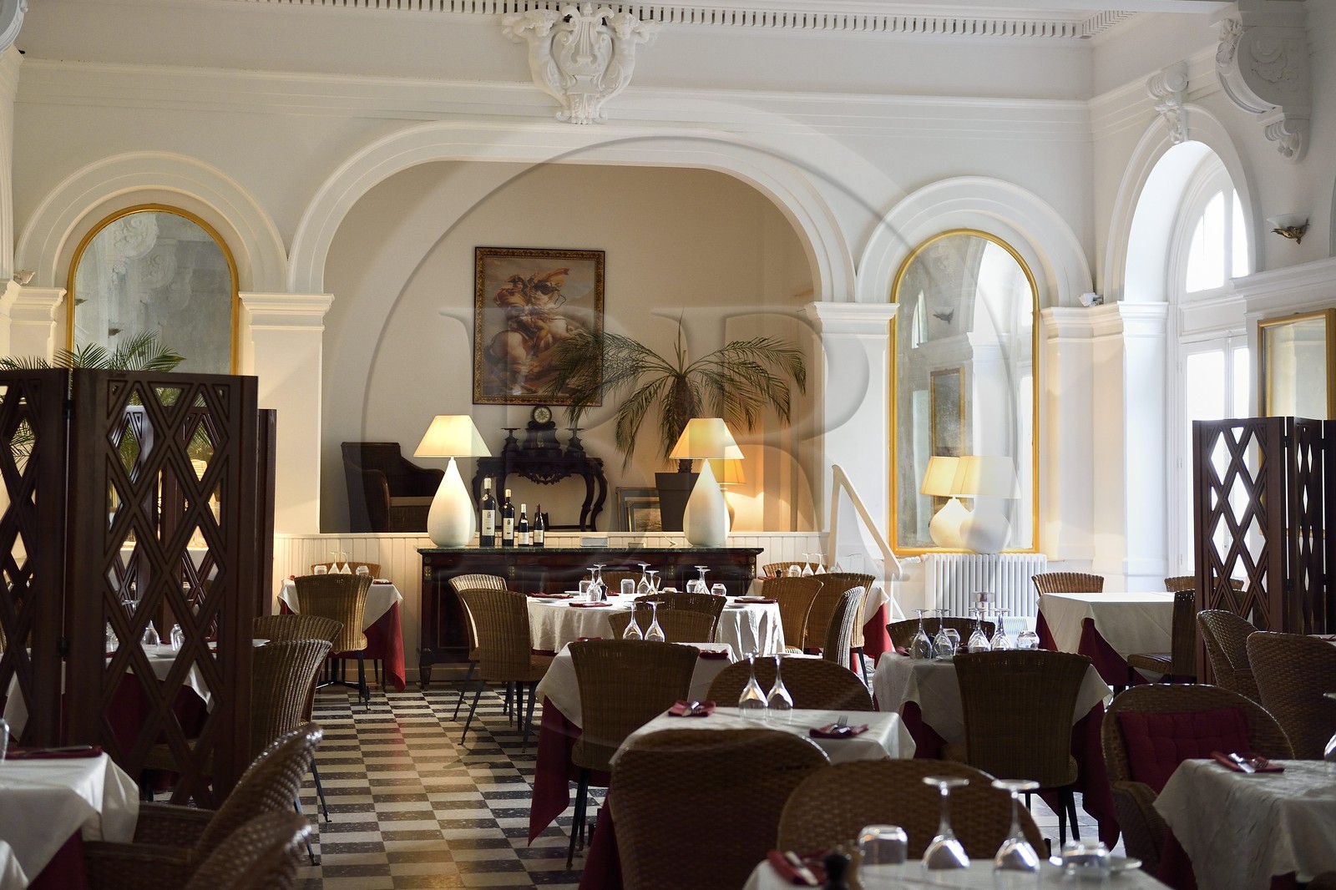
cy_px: 445
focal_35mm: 50
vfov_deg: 27.0
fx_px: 1855
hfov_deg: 39.6
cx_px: 668
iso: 1250
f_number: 3.2
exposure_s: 1/80
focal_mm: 50
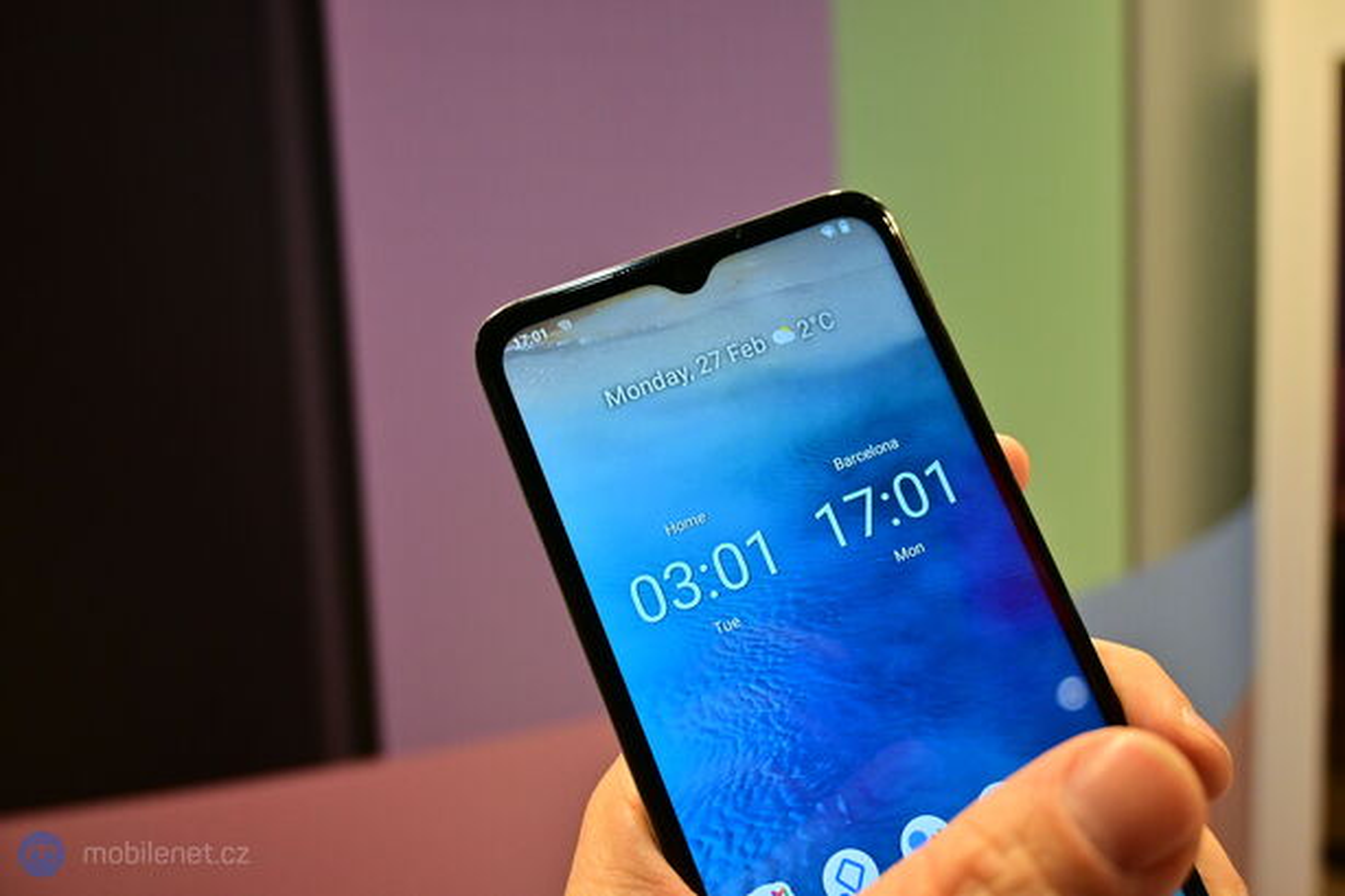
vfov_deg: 40.8
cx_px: 672
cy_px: 448
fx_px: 1204
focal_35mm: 32
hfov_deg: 58.4
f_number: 4
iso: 900
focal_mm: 21.5
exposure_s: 1/400
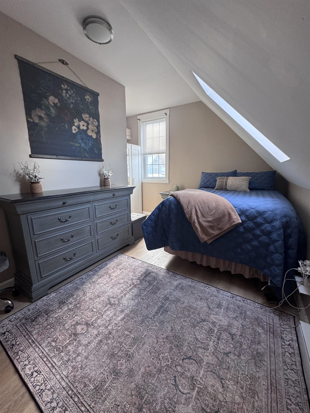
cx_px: 155
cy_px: 206
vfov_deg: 102.1
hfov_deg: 85.7
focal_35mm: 14
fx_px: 167
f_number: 2.2
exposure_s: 1/120
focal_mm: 2.22
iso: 160
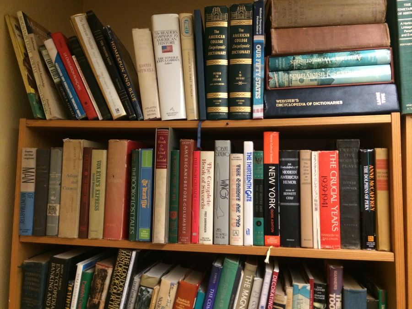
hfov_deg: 60.0
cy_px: 154
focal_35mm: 30
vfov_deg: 46.8
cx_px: 206
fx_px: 357
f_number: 2.2
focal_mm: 4.12
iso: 320
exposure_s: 1/30
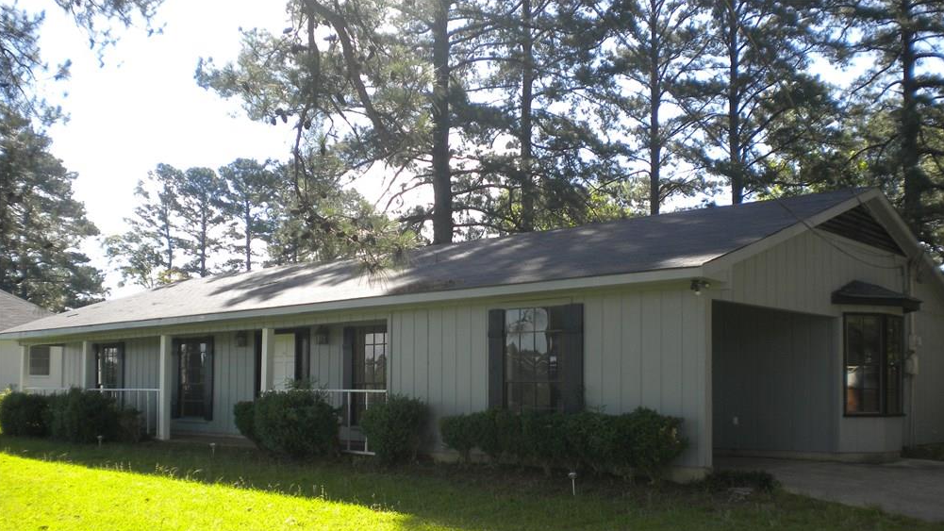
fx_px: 976
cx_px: 479
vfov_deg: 30.2
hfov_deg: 51.6
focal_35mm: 39
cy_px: 359
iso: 80
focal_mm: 6.3
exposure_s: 1/202
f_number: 4.6
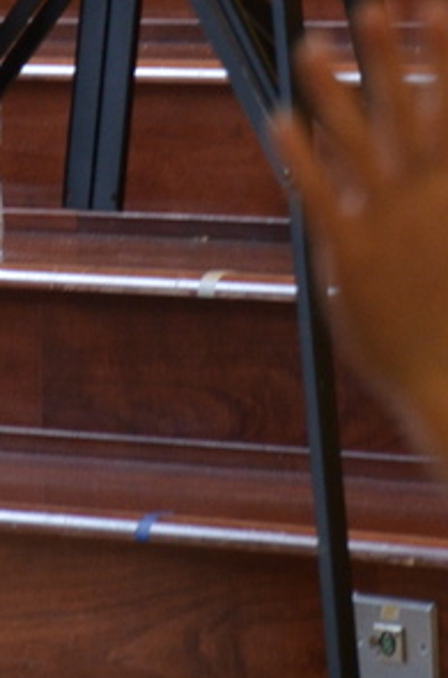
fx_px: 10265
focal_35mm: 547
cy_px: -473
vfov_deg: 3.8
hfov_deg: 2.5
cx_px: 5
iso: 1250
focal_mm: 105
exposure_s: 1/30
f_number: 5.6
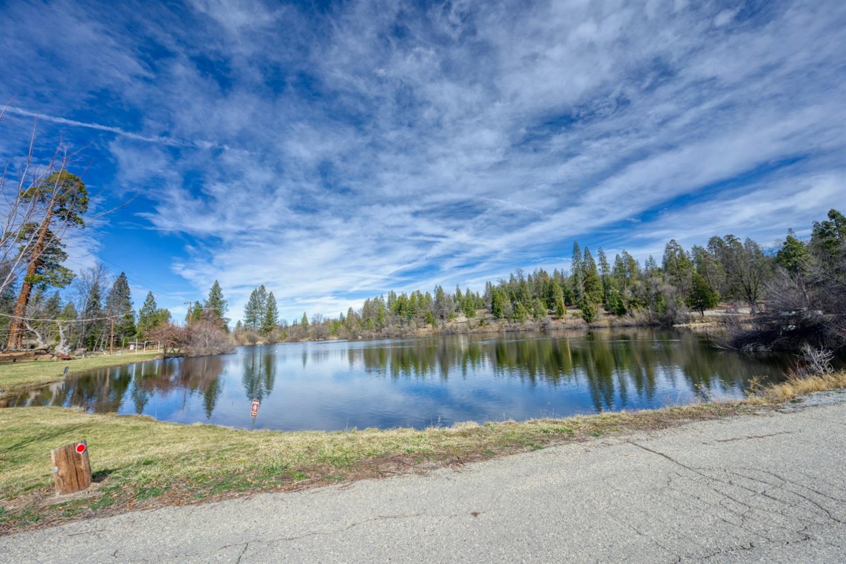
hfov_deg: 112.6
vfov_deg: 90.0
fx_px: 282
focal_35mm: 12
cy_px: 282
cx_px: 423
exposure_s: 1/400
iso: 640
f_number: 7.1
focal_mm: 12
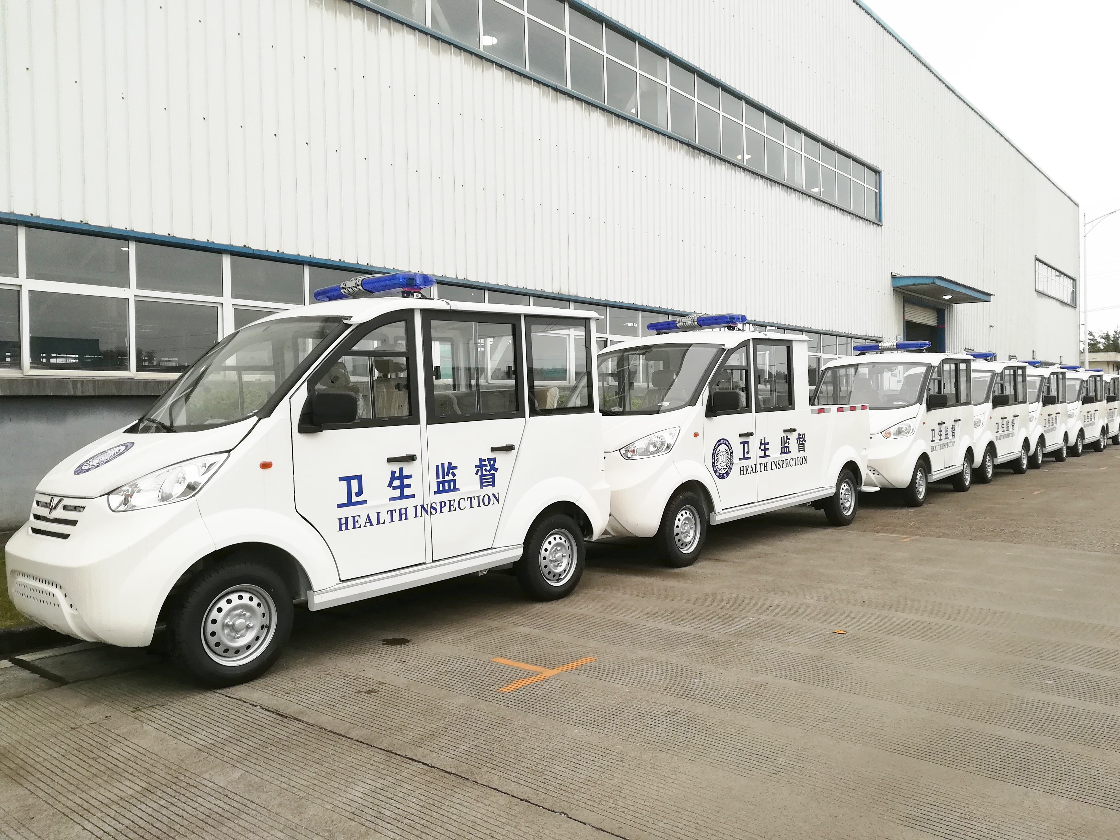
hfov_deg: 67.3
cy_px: 420
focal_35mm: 26
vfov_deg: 53.1
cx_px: 560
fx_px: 841
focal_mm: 3.83
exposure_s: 1/100
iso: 64
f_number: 2.2
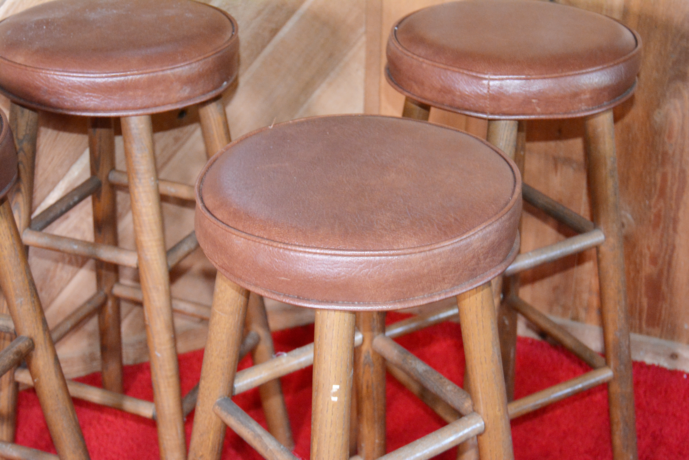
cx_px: 344
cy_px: 230
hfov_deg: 33.4
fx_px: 1148
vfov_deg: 22.6
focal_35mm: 60
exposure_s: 1/60
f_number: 5
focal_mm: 40
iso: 3200
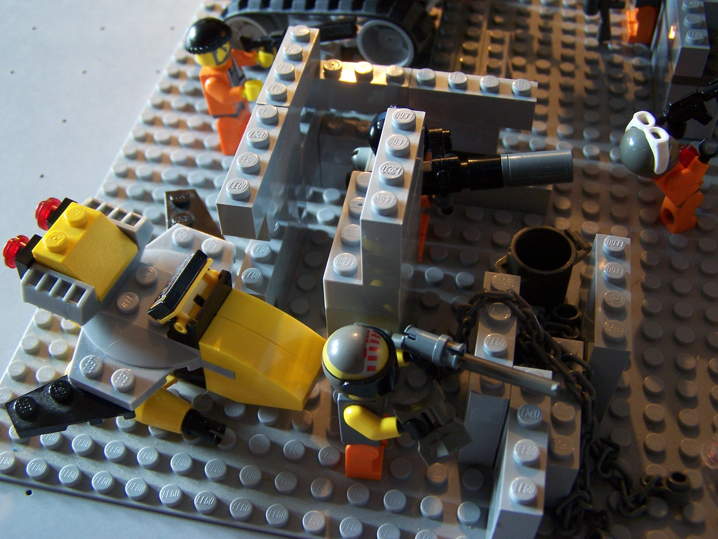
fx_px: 830
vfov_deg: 36.0
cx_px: 359
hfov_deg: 46.8
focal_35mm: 40
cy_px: 270
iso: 140
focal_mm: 6.7
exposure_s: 1/8
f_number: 2.8
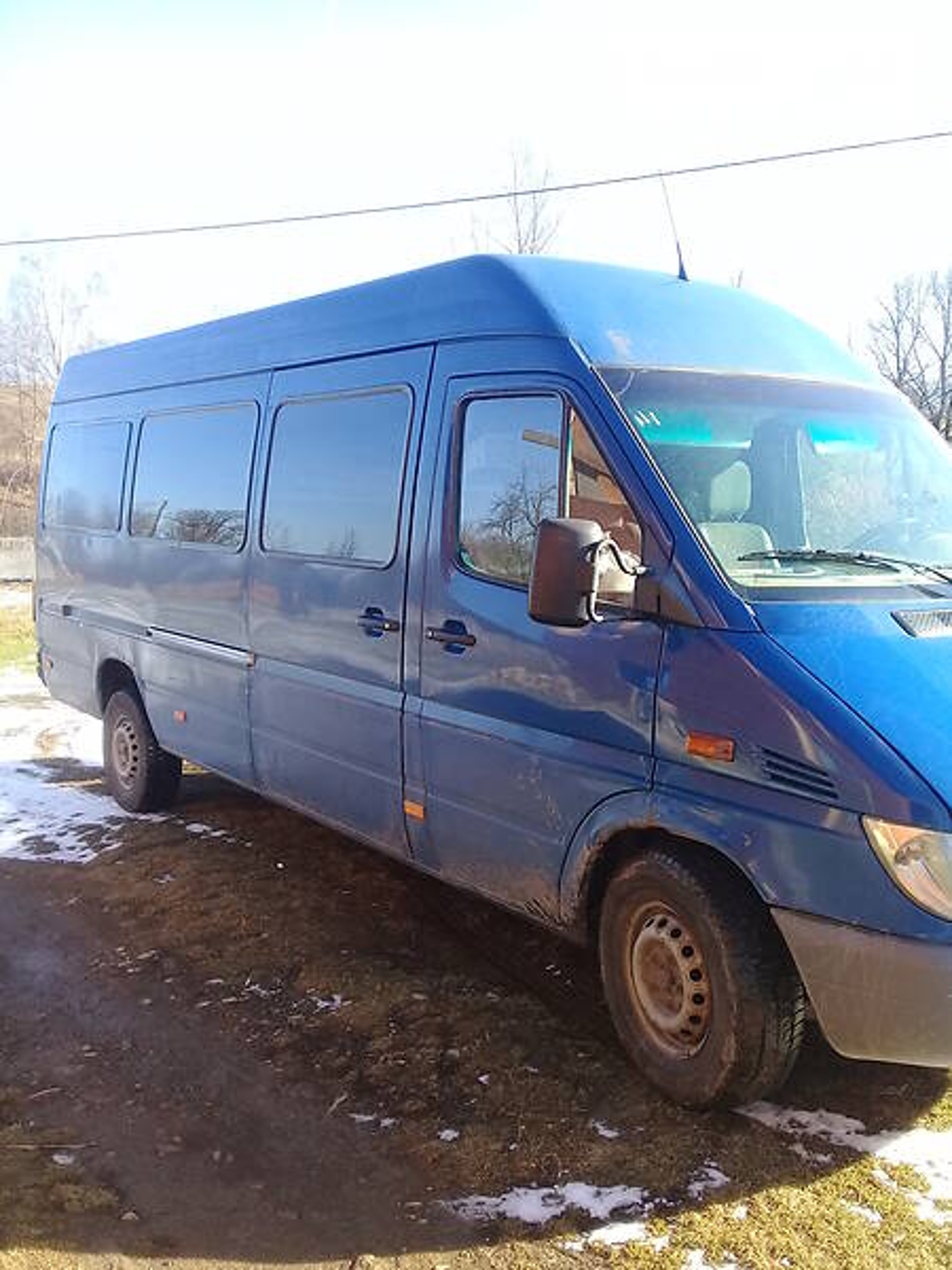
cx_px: 476
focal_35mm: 31
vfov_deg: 58.4
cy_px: 635
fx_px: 1137
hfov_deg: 45.4
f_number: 2.2
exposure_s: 1/200
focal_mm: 3.3
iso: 50
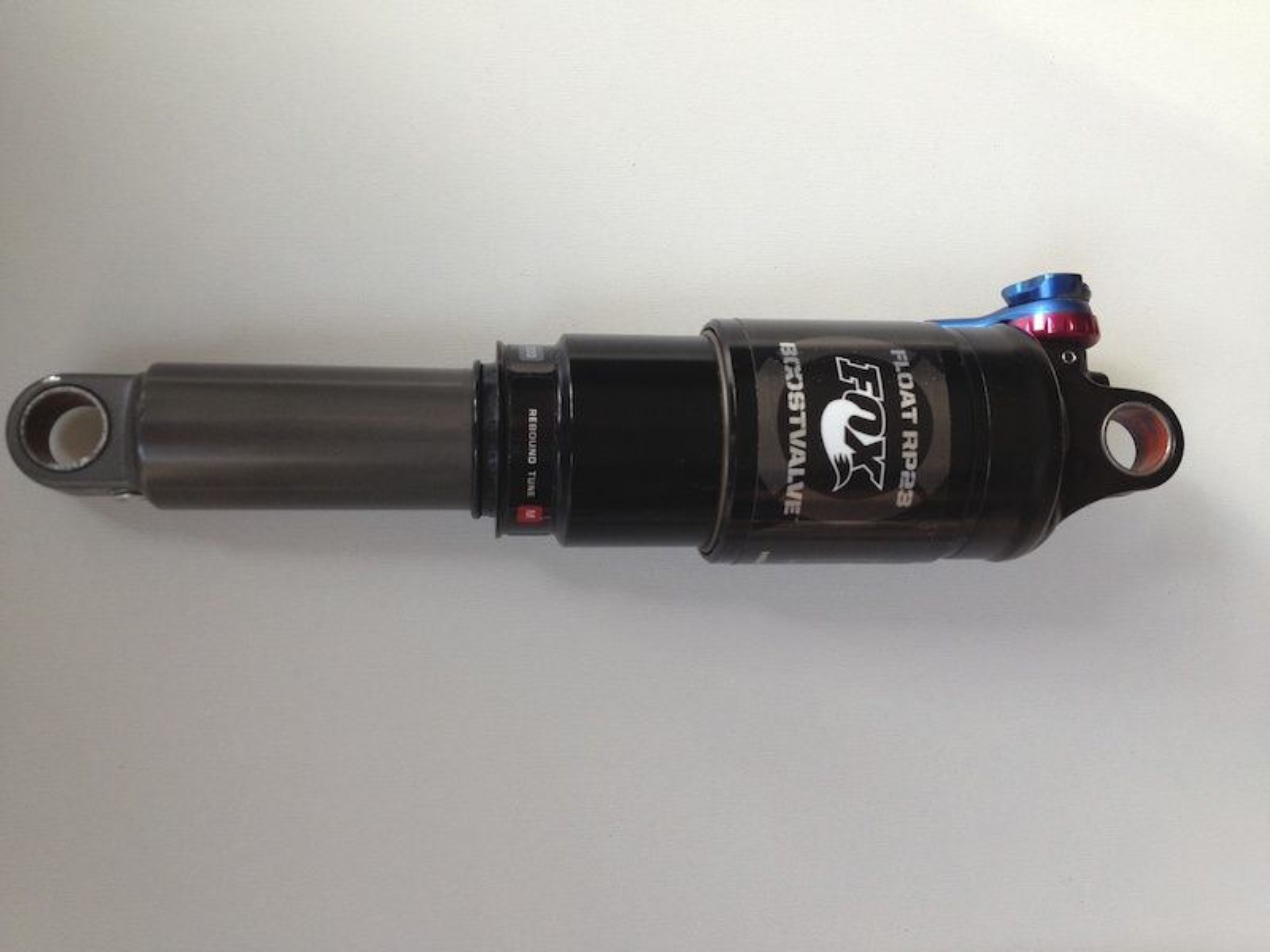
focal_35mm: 35
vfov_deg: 40.7
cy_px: 476
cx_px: 635
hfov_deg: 52.6
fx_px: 1284
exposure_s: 1/120
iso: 64
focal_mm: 4.28
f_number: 2.4
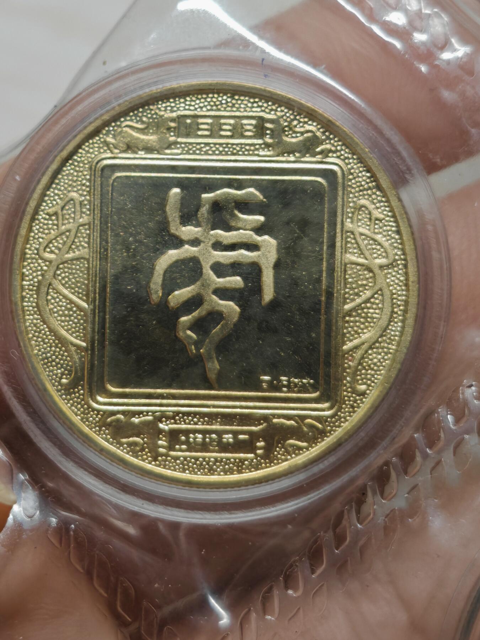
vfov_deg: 20.7
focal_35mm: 95
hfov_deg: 15.6
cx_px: 240
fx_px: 1756
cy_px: 320
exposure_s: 1/110
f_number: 1.6
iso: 50
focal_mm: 7.62
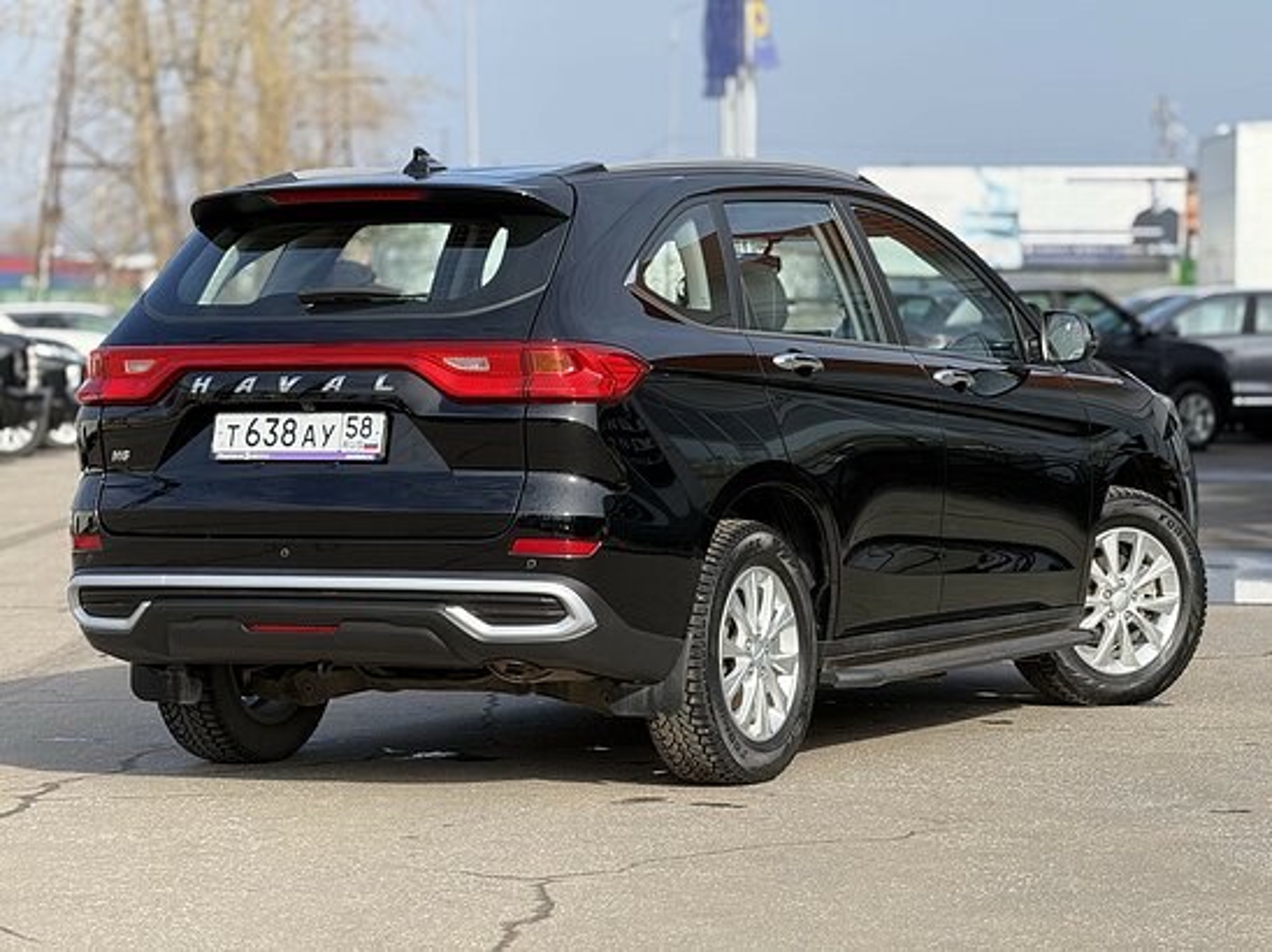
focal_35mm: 120
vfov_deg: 12.3
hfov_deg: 16.4
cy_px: 476
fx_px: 4406
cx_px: 636
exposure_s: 1/546
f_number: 2.8
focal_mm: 15.66
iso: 64
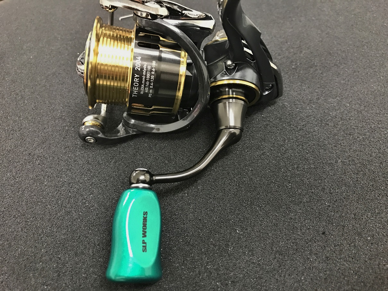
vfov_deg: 49.8
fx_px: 314
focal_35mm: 28
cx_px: 194
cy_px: 146
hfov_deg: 63.4
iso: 100
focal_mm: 3.99
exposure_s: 1/17
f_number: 1.8
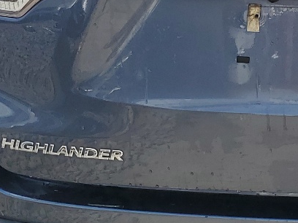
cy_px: 72
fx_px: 878
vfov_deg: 14.5
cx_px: 299
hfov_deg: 18.7
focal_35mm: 102
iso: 50
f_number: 1.5
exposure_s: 1/2500
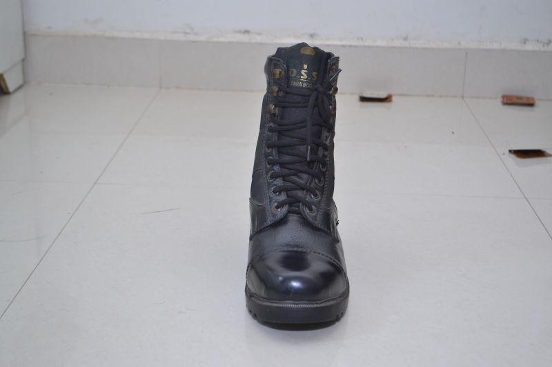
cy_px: 184
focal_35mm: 60
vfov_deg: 22.6
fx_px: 920
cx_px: 276
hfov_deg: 33.4
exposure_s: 1/125
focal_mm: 40
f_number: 5.6
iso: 400
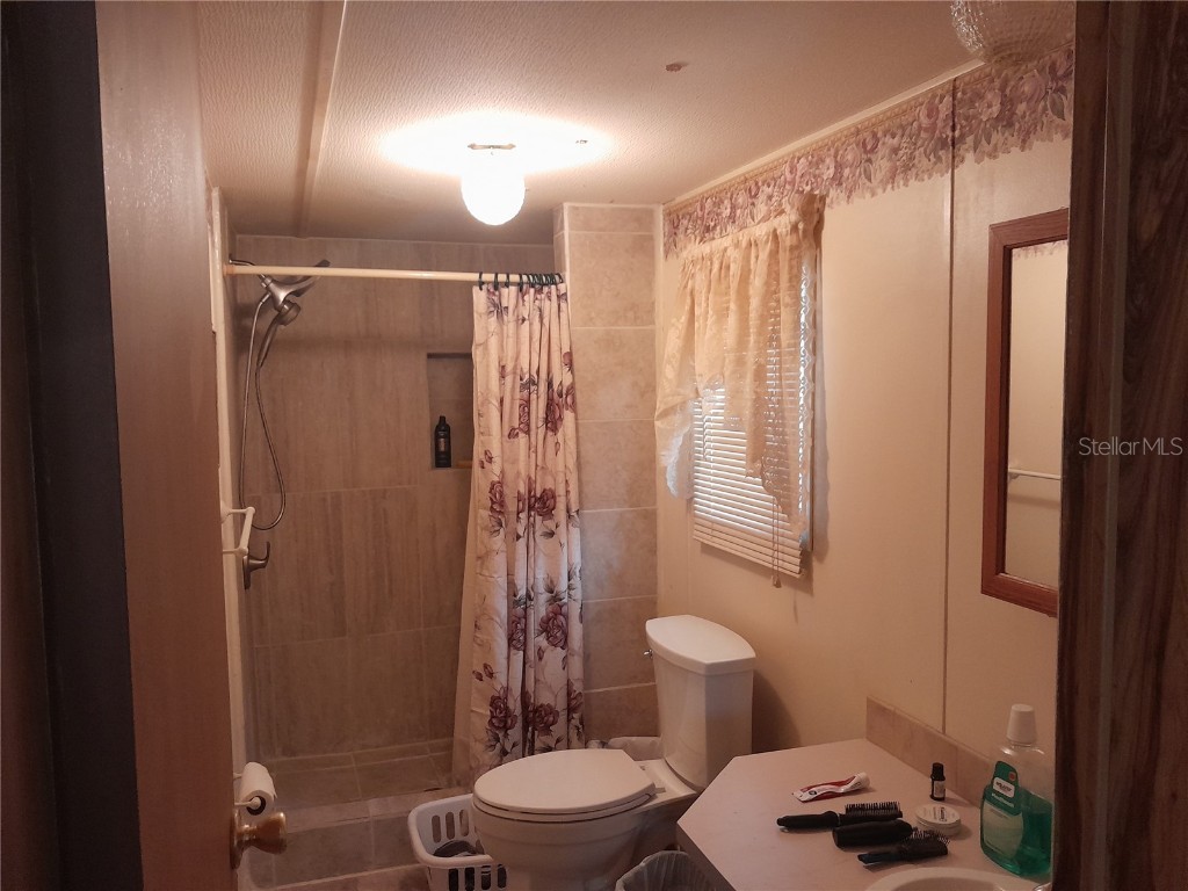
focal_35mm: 27
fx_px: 927
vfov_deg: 51.4
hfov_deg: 65.3
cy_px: 446
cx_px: 594
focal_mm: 4
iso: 400
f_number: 1.8
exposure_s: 1/30
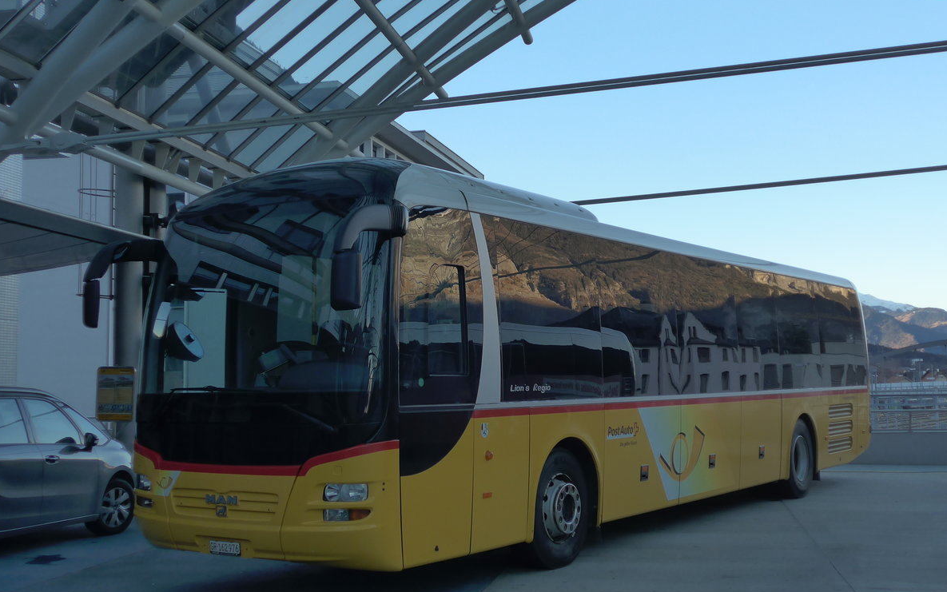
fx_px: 1136
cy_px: 303
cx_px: 471
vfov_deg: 29.2
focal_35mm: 44
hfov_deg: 45.3
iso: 160
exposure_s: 1/500
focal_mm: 8.4
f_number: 2.6
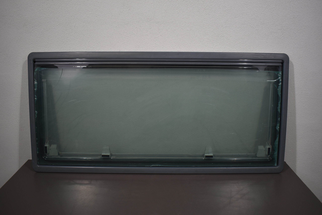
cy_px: 108
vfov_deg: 43.6
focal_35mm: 30
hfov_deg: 61.9
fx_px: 268
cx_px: 161
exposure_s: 1/250
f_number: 3.8
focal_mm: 20
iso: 450
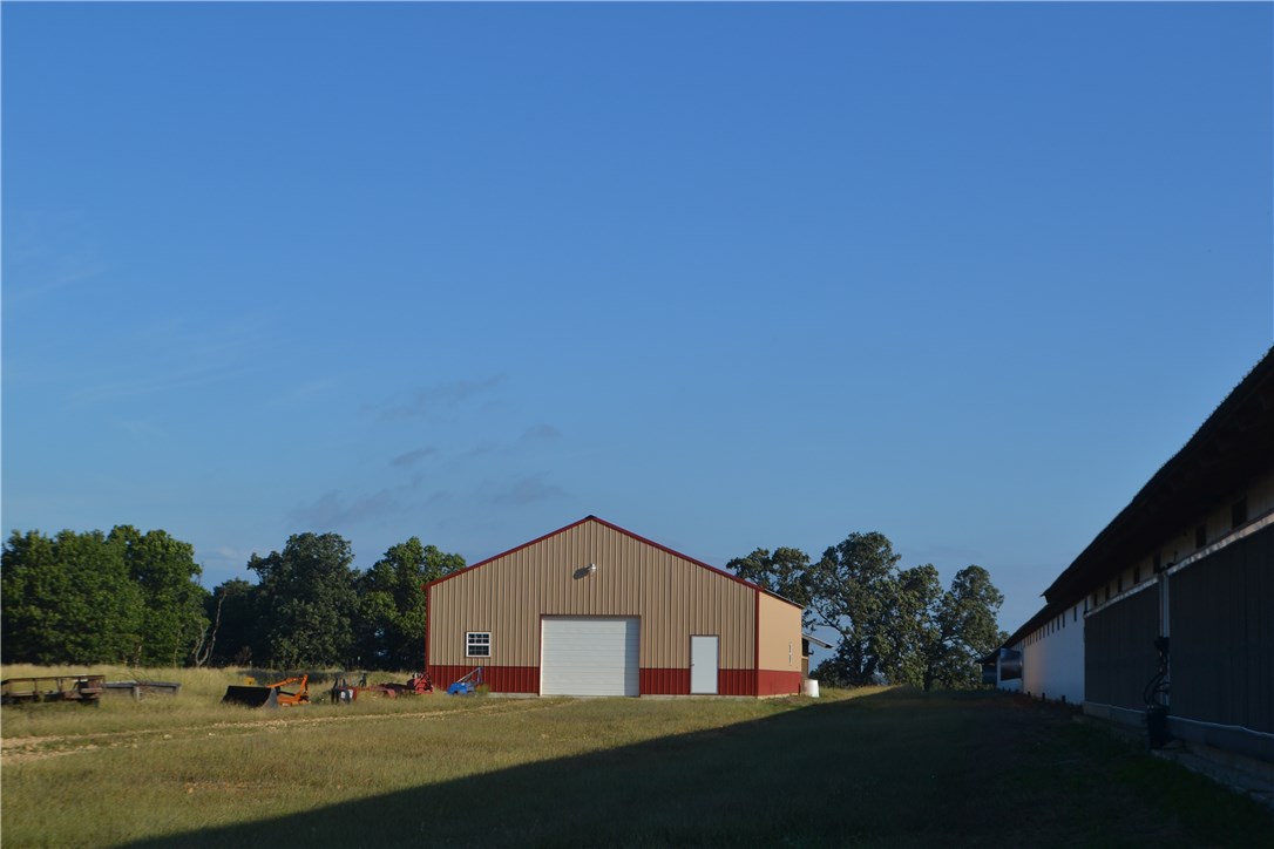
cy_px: 424
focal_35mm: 82
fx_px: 2919
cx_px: 637
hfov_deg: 24.6
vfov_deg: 16.6
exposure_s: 1/250
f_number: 8
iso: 100
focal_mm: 55
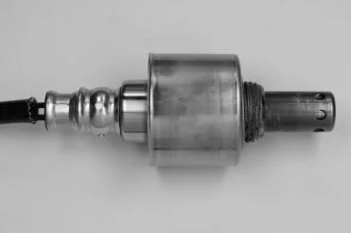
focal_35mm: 84
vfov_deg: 16.3
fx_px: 814
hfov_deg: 24.3
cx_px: 180
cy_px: 109
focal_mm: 45
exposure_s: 1/60
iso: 400
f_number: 10
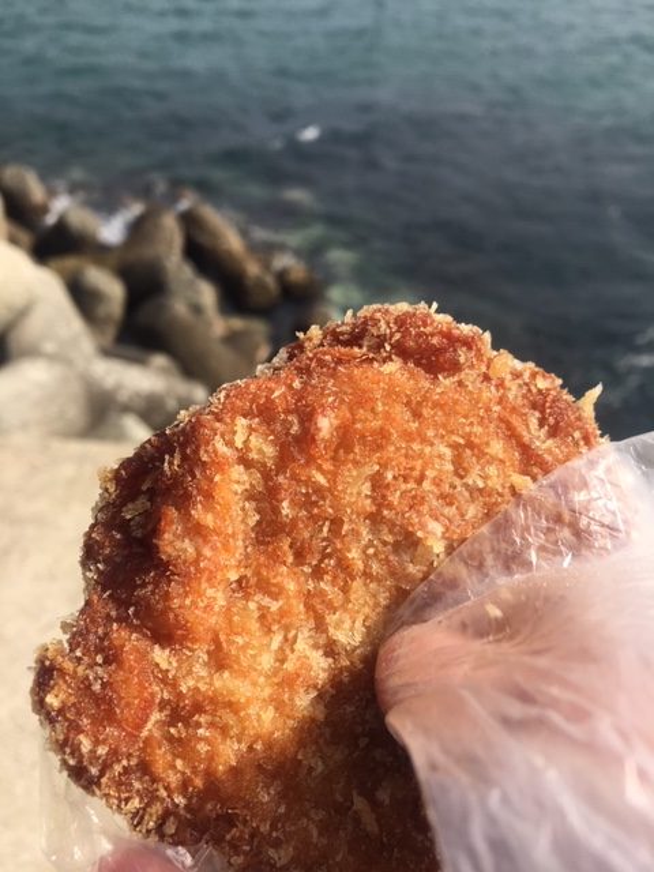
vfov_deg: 61.7
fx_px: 731
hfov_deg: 48.2
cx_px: 327
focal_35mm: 29
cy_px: 436
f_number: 2.2
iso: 25
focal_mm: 4.15
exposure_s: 1/1350
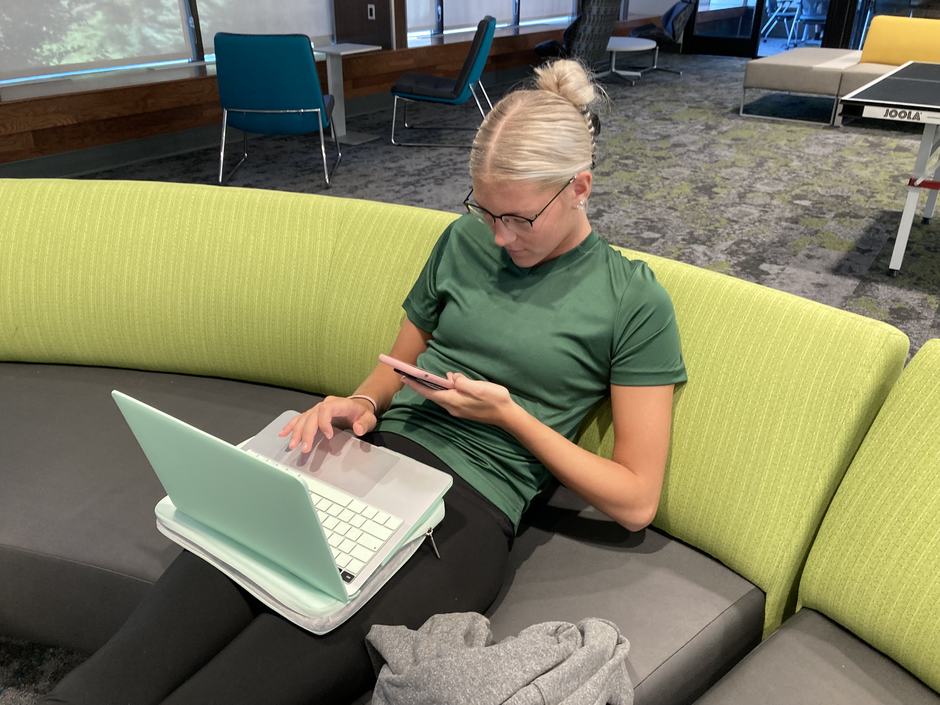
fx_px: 760
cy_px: 352
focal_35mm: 28
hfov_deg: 63.4
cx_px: 470
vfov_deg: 49.7
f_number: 1.8
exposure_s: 1/60
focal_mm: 3.99
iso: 160
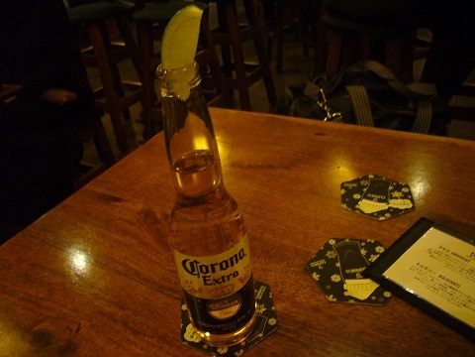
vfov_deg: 49.7
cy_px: 178
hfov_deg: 63.4
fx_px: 384
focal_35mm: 28
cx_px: 238
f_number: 2.8
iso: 200
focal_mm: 4.6
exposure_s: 1/4
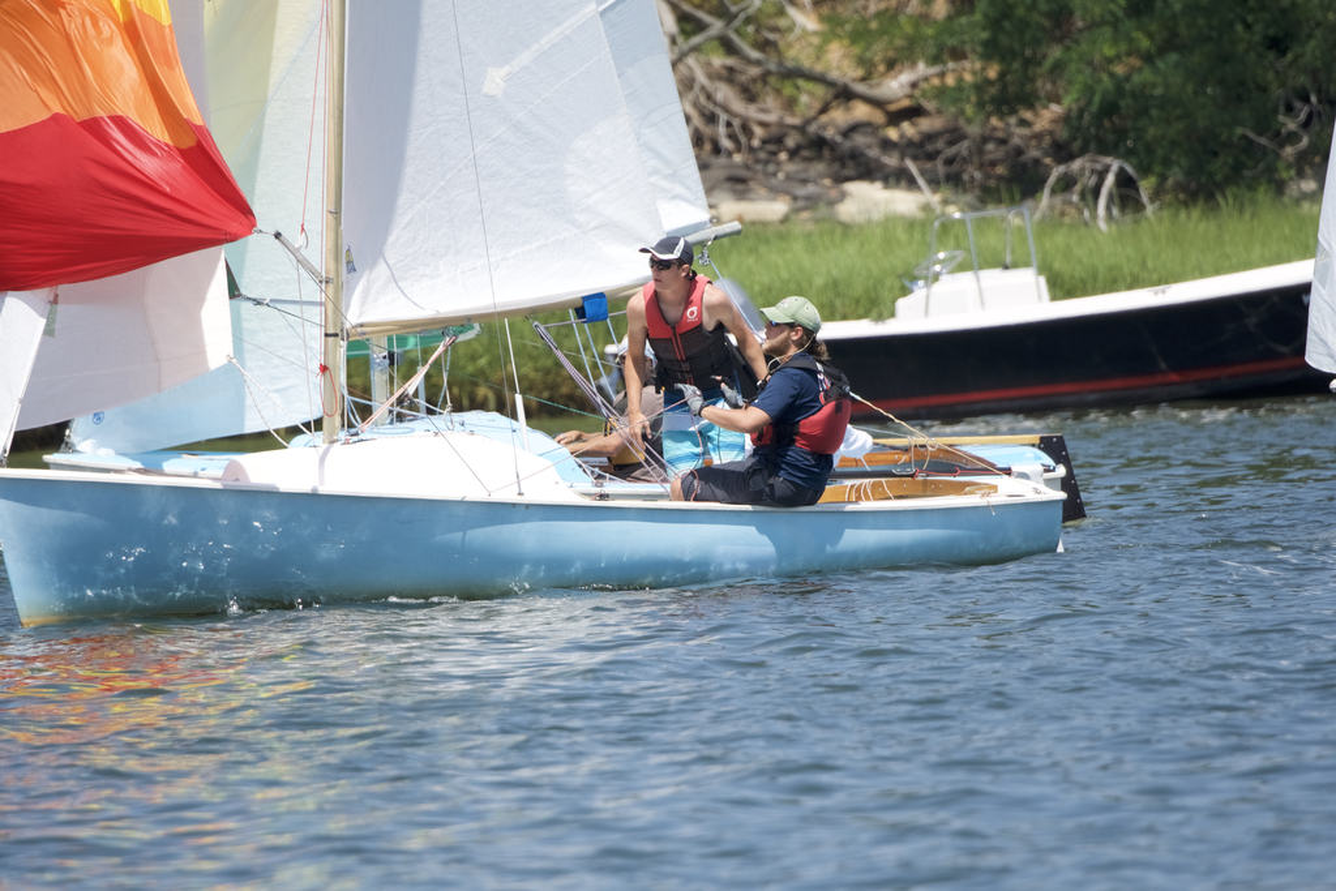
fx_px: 22268
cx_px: 668
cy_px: 446
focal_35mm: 600
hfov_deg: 3.4
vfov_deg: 2.3
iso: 400
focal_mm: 400
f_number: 5.6
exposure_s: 1/2000
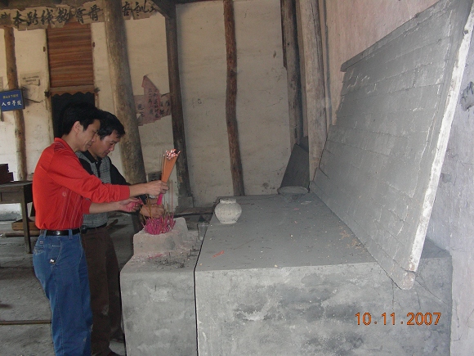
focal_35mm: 38
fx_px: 520
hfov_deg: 49.0
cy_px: 178
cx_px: 237
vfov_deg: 37.7
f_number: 3.5
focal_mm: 6.3
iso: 155
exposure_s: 1/60.1
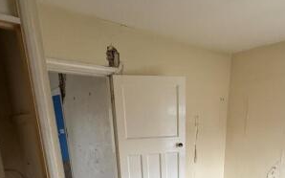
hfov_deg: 64.4
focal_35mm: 29
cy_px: 182
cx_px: 161
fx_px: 225
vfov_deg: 37.9
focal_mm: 2.22
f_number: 2.2
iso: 320
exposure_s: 1/66
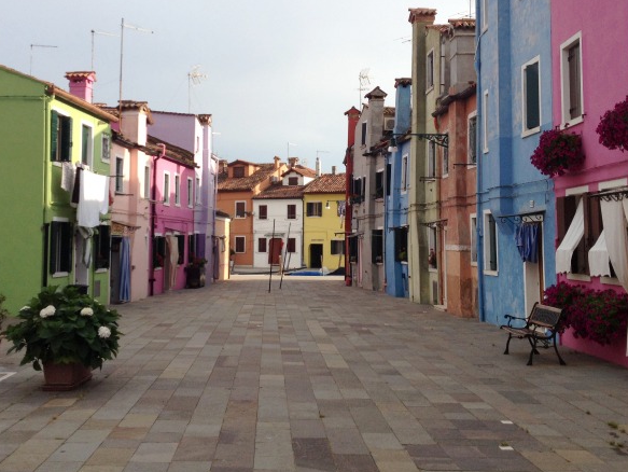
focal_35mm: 48
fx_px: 871
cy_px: 162
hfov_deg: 39.6
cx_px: 290
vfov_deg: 30.1
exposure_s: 1/905
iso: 50
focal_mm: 4.28
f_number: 2.4
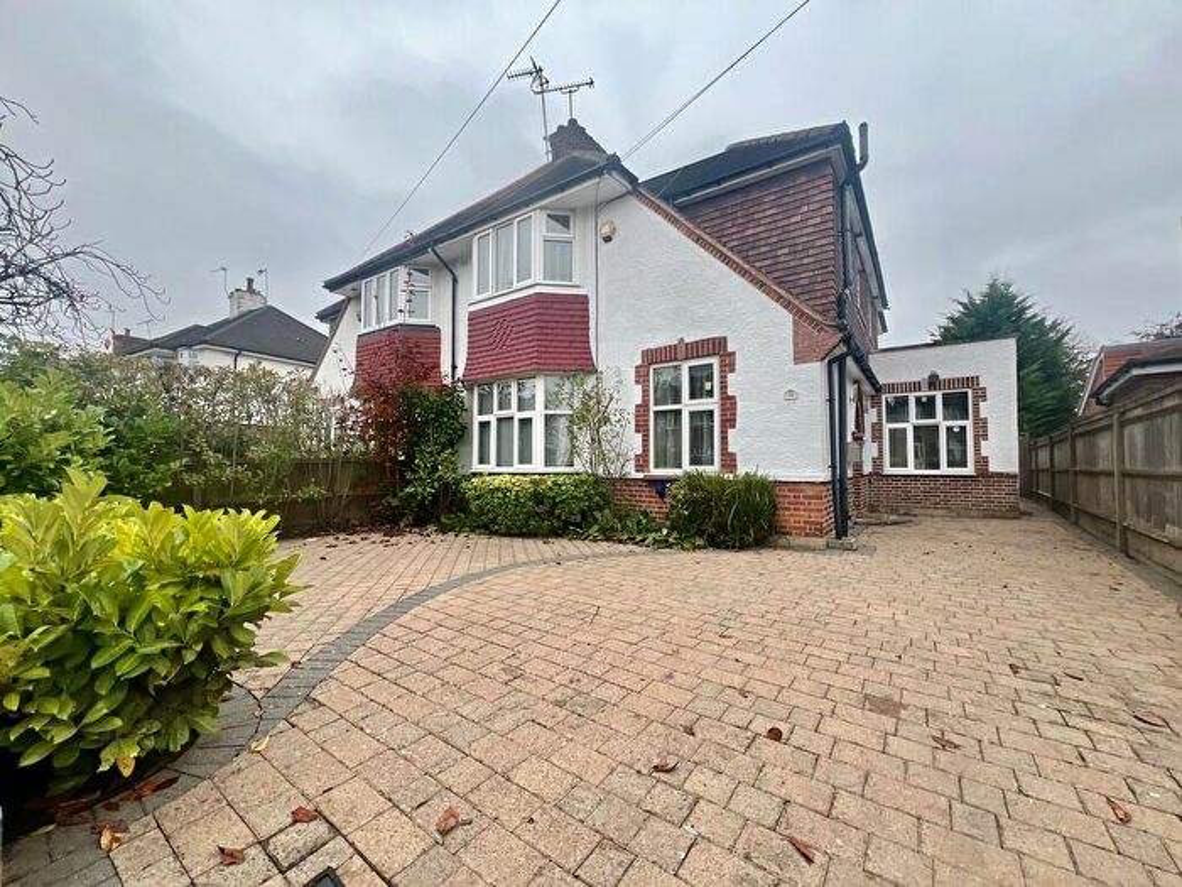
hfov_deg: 106.2
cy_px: 444
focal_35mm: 13
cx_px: 591
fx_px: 444
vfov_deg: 89.9
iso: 32
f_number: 1.8
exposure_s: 1/252
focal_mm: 1.57
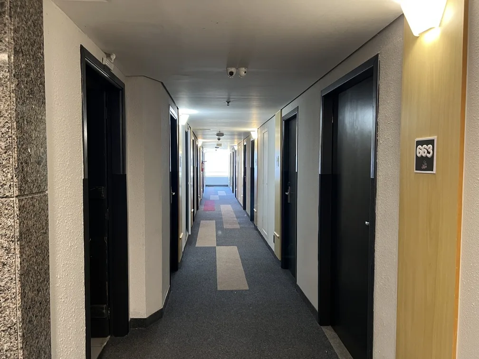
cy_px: 180
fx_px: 360
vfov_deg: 53.1
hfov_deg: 67.3
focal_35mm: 26
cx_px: 240
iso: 400
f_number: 1.5
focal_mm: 5.7
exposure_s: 1/40
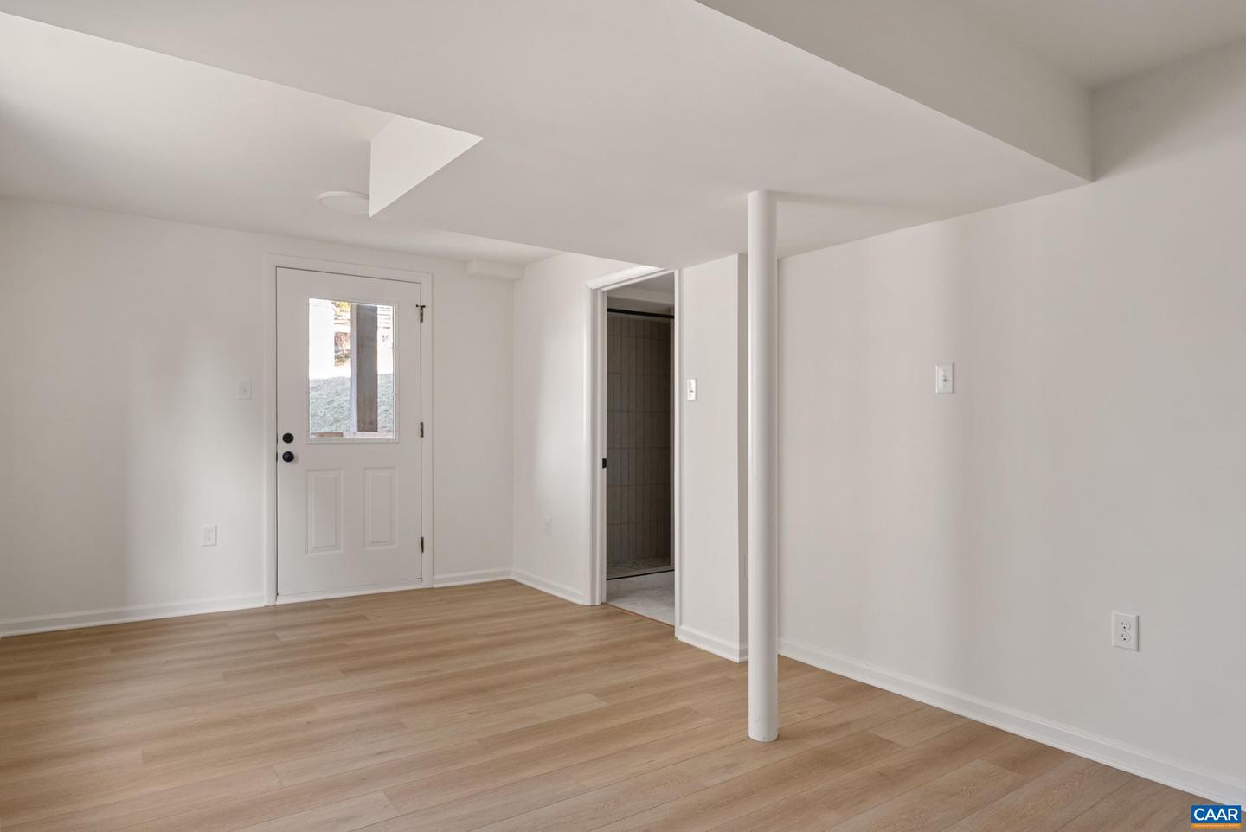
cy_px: 416
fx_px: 727
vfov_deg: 59.6
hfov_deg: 81.2
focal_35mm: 21
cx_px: 623
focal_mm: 21
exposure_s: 1/5
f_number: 8
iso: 800
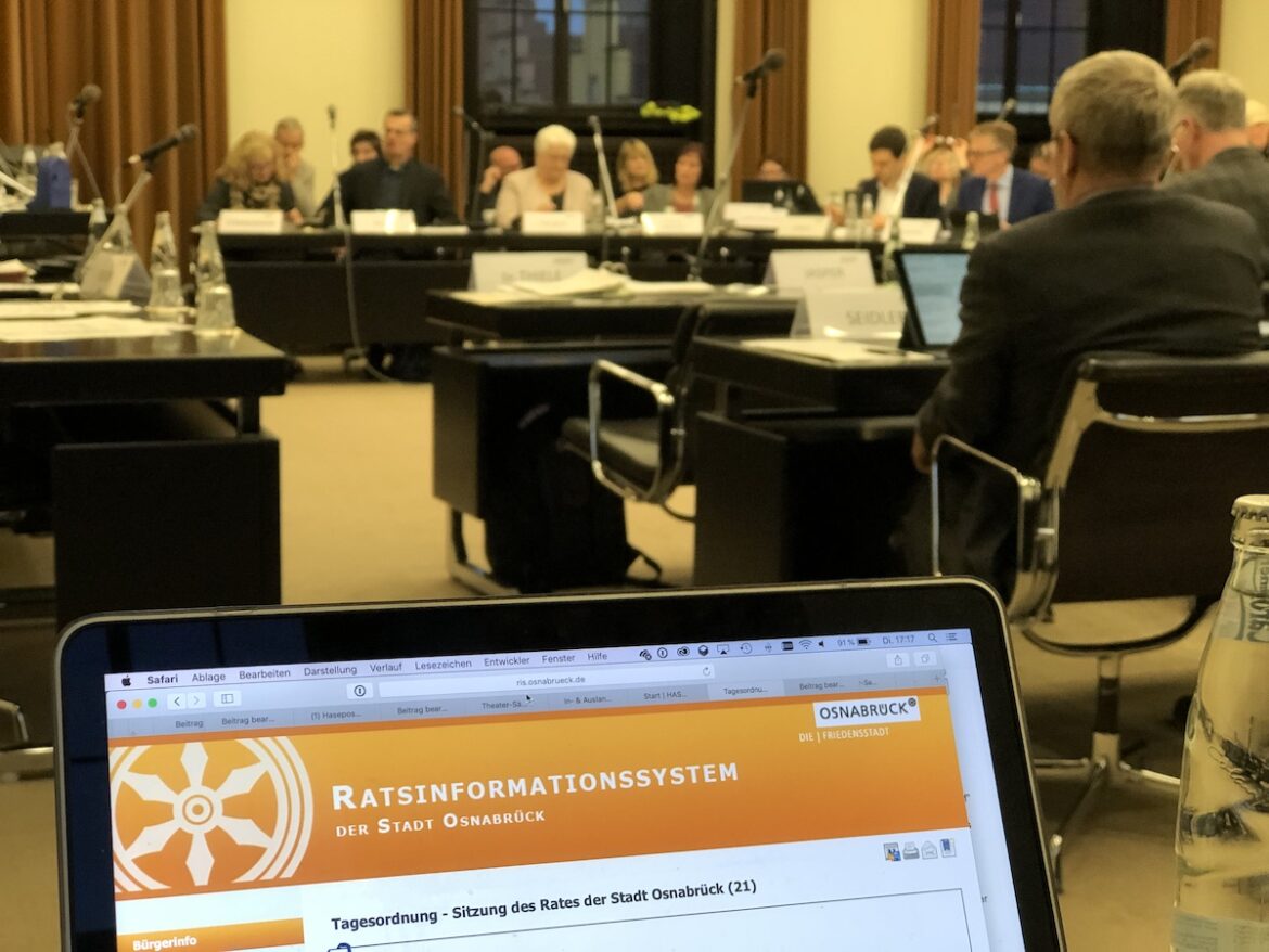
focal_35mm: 57
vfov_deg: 25.7
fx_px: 2090
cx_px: 634
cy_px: 476
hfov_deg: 33.8
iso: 80
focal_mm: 6.6
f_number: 2.8
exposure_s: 1/33
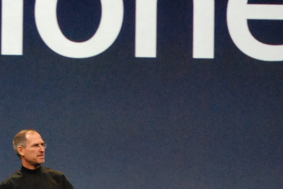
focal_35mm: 444
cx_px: 48
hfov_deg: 4.6
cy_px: 107
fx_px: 3491
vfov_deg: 3.1
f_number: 5.6
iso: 1600
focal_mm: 112
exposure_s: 1/60
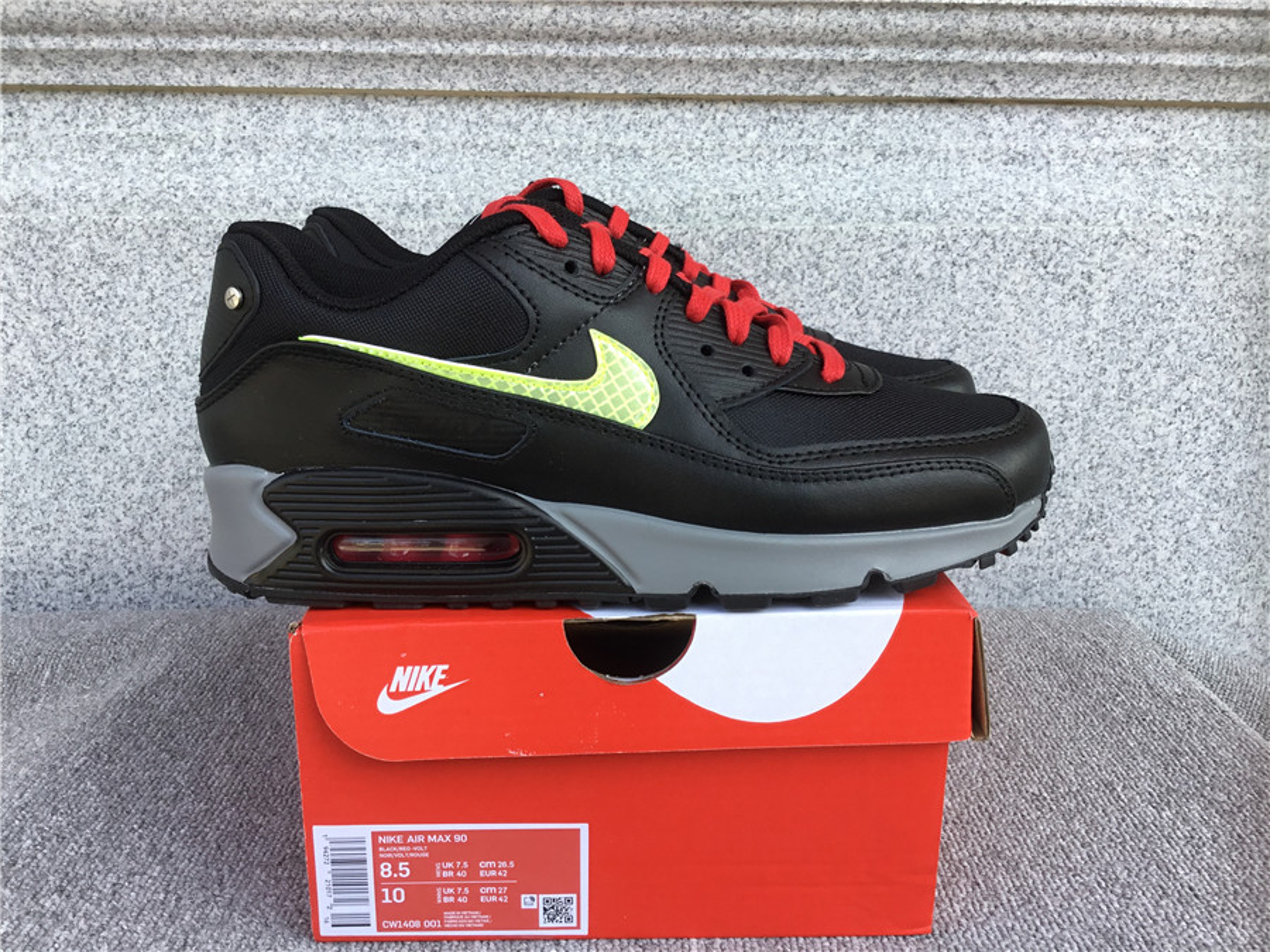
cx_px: 635
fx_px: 1137
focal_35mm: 31
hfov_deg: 58.4
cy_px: 476
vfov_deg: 45.4
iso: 25
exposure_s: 1/155
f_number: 2.4
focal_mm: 3.3
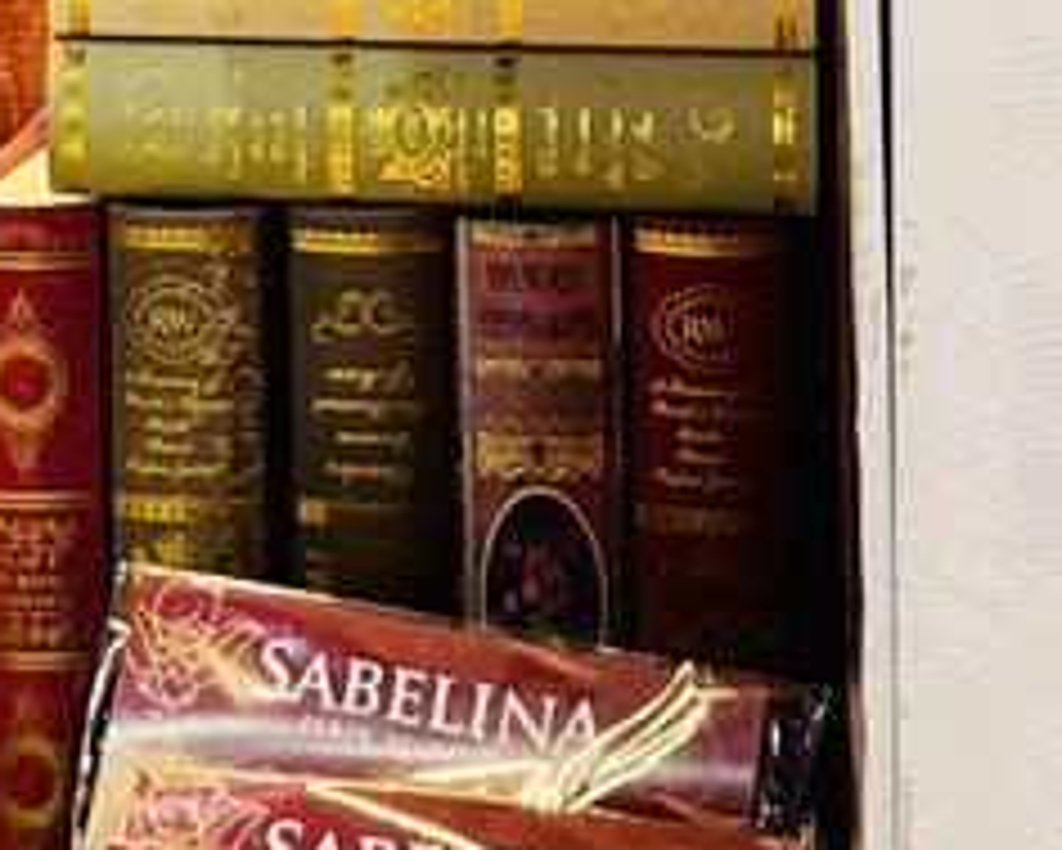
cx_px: 270
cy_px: -459
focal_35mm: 119
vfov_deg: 12.3
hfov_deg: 16.1
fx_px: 3742
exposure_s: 1/60
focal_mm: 6.76
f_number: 1.78
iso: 250
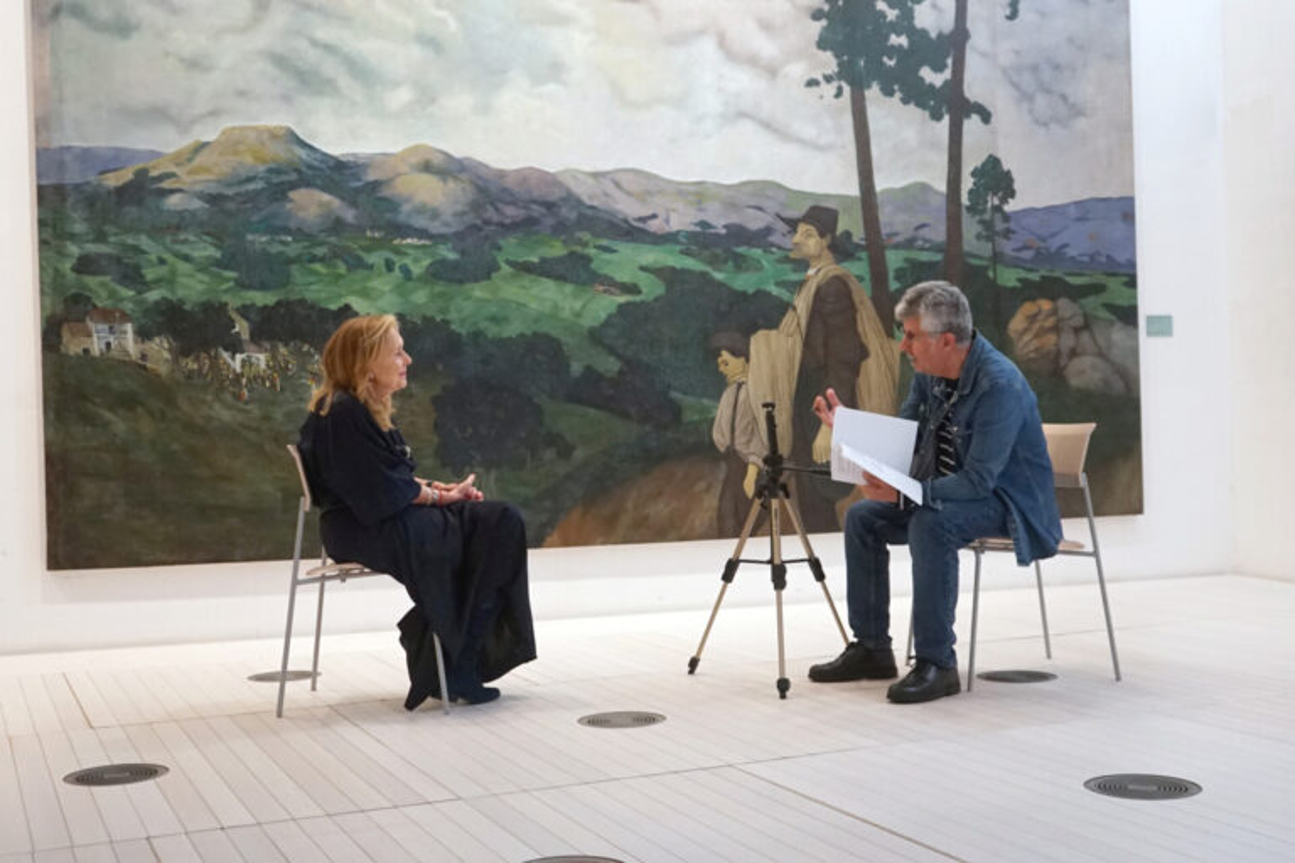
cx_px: 648
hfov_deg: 46.4
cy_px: 432
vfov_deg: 31.9
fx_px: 1511
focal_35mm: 42
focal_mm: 28
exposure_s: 1/160
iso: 2500
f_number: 3.5
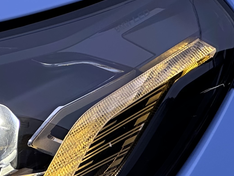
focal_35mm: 297
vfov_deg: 5.0
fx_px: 2008
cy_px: 126
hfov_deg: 6.6
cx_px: -92
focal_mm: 9
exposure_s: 1/99
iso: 50
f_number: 2.8
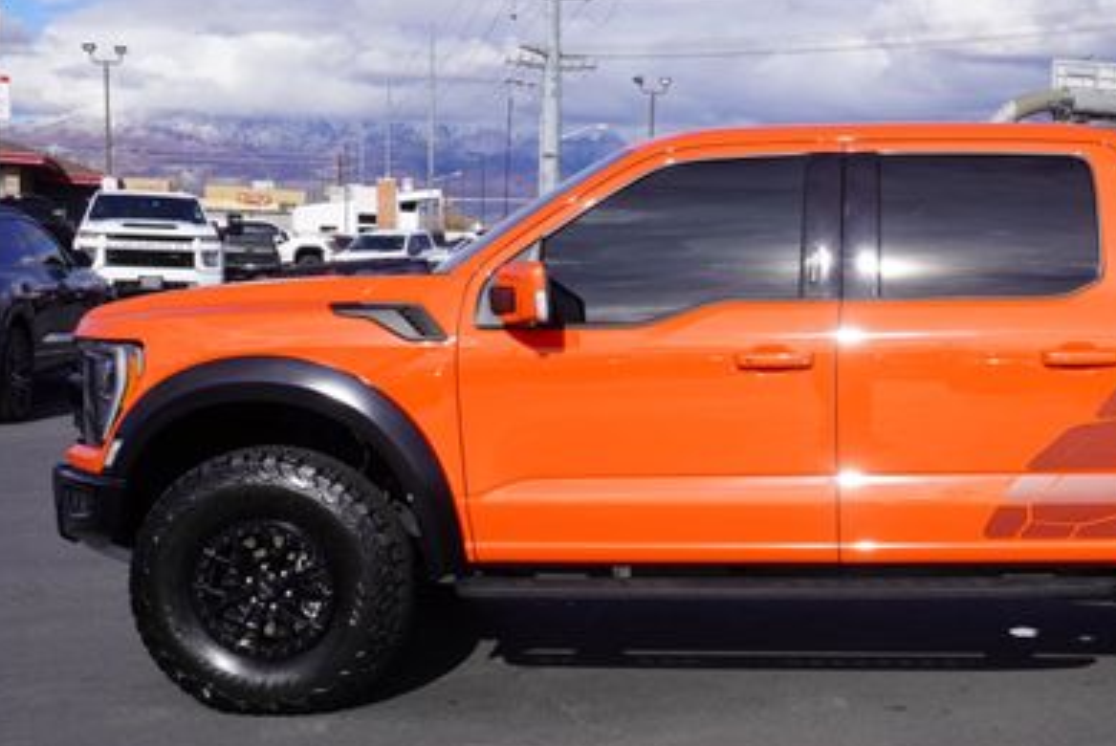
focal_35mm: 57
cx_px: 884
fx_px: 1763
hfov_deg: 34.1
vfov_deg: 23.8
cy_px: 462
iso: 100
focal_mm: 23
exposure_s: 1/200
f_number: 10
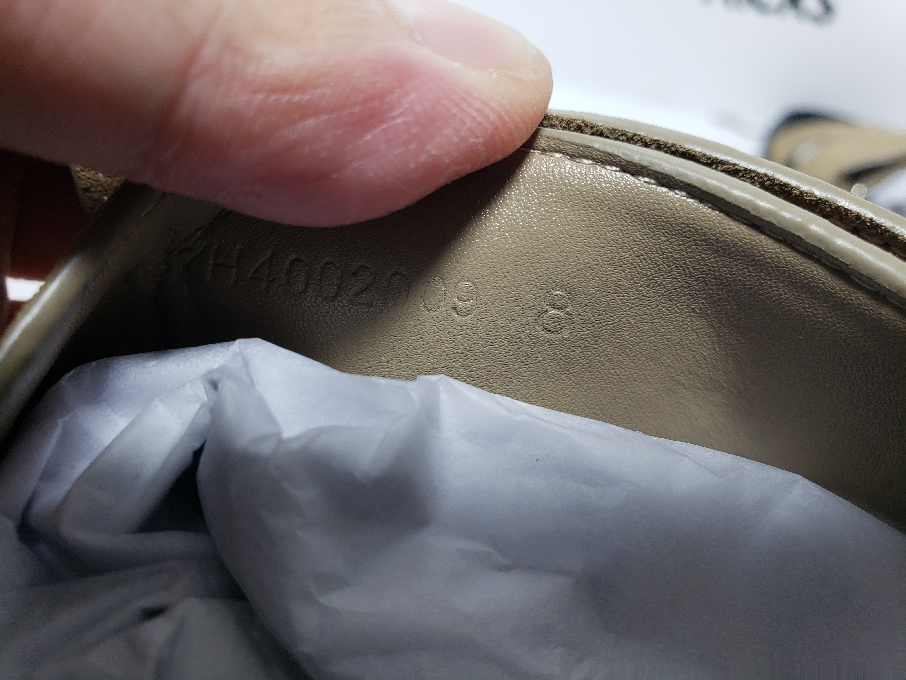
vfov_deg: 53.1
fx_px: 680
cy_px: 340
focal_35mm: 26
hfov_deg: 67.3
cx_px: 453
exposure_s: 1/113
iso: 50
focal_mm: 4.3
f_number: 2.4
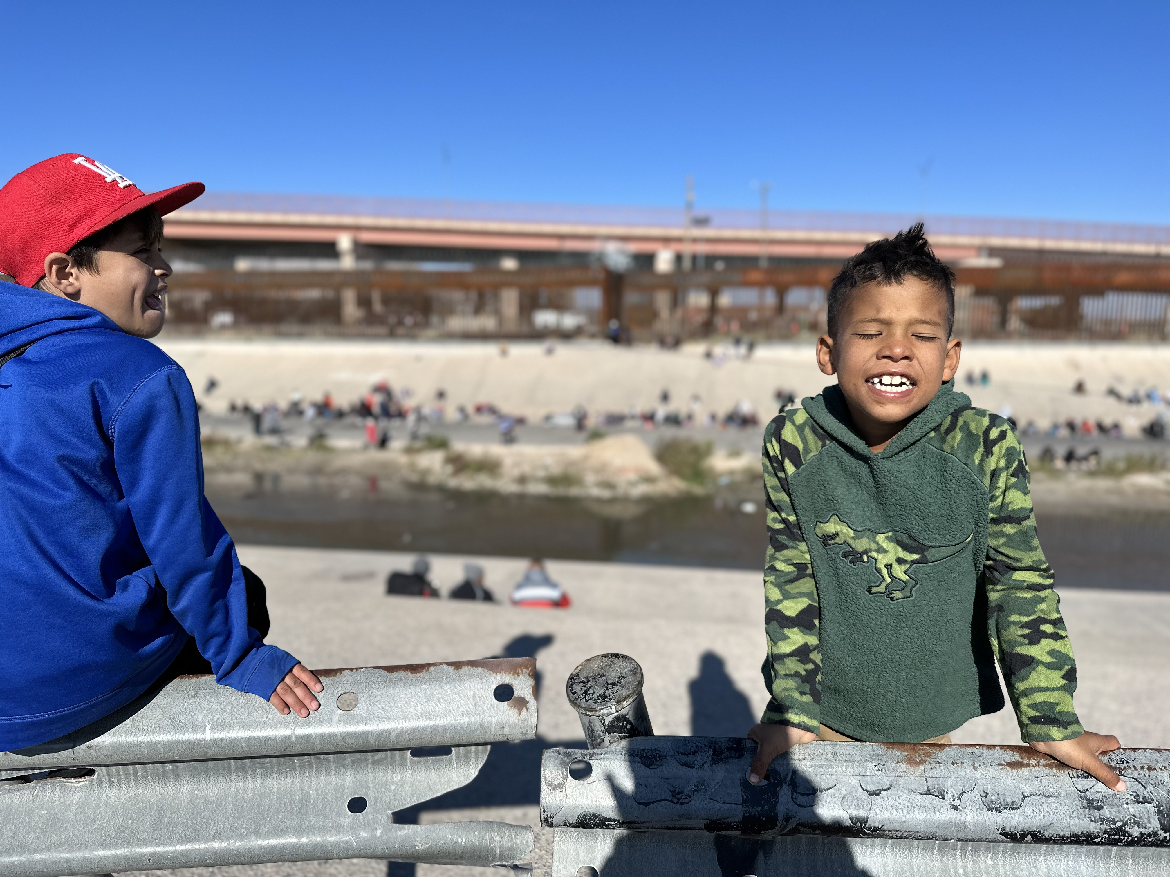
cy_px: 438
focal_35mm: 24
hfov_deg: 71.6
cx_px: 585
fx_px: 811
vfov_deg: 56.8
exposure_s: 1/5263
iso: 80
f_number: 1.78
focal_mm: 6.86
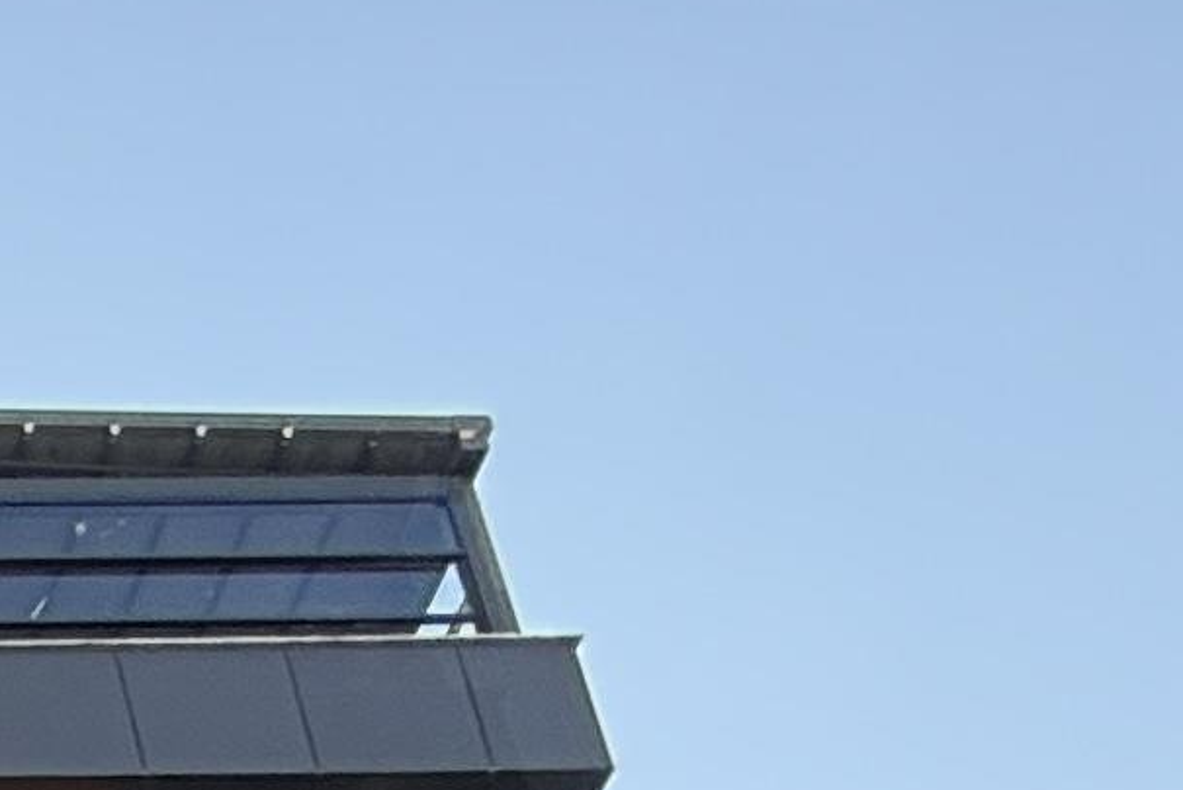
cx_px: -1379
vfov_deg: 8.9
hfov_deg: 15.4
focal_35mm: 97
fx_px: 3189
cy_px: 2869
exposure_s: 1/502
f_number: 2.2
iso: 50
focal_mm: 2.22
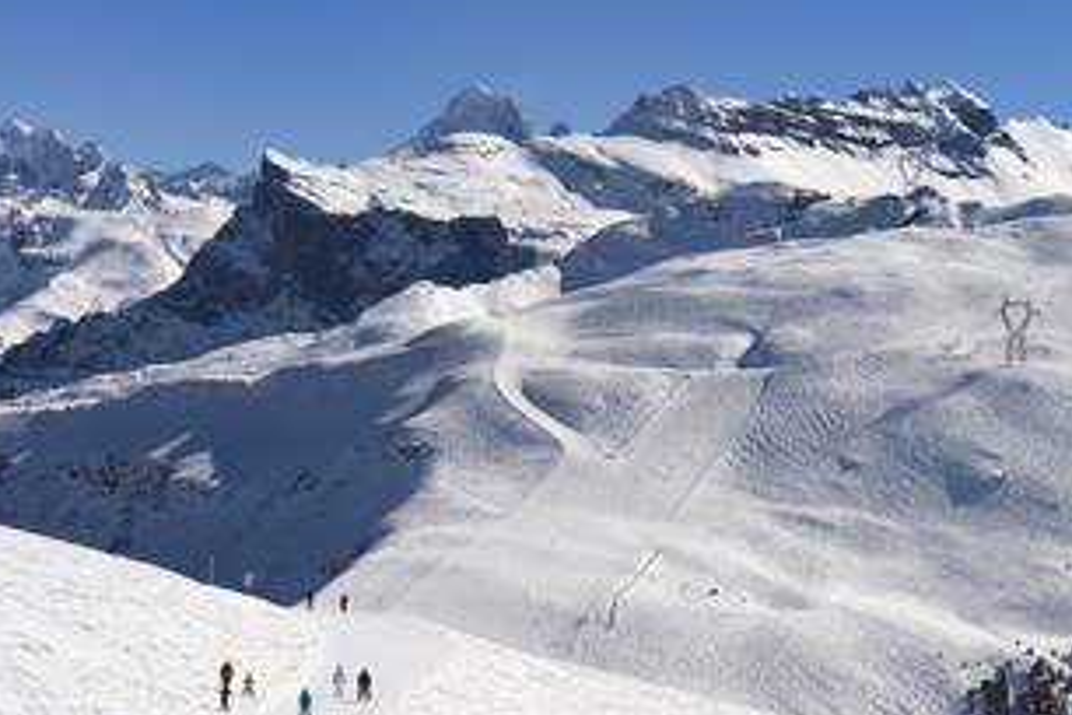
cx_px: 641
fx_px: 2858
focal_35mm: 96
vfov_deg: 14.2
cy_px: 396
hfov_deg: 21.2
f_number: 16
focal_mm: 70
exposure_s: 1/500
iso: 200
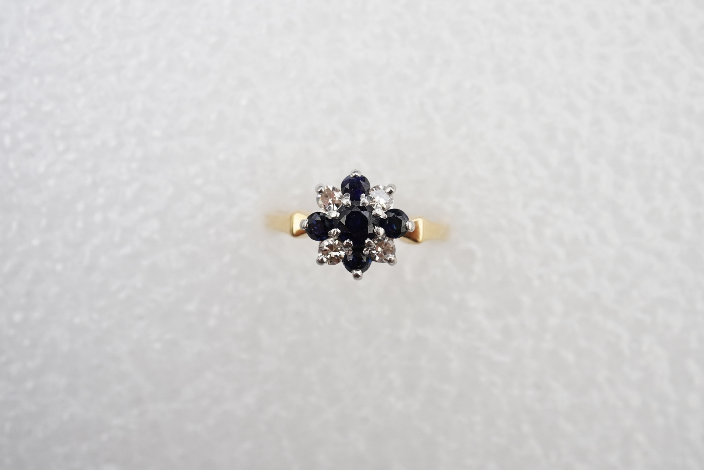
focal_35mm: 45
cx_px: 352
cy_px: 235
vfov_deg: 29.9
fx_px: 880
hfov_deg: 43.6
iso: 640
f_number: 14
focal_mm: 30
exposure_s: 1/125
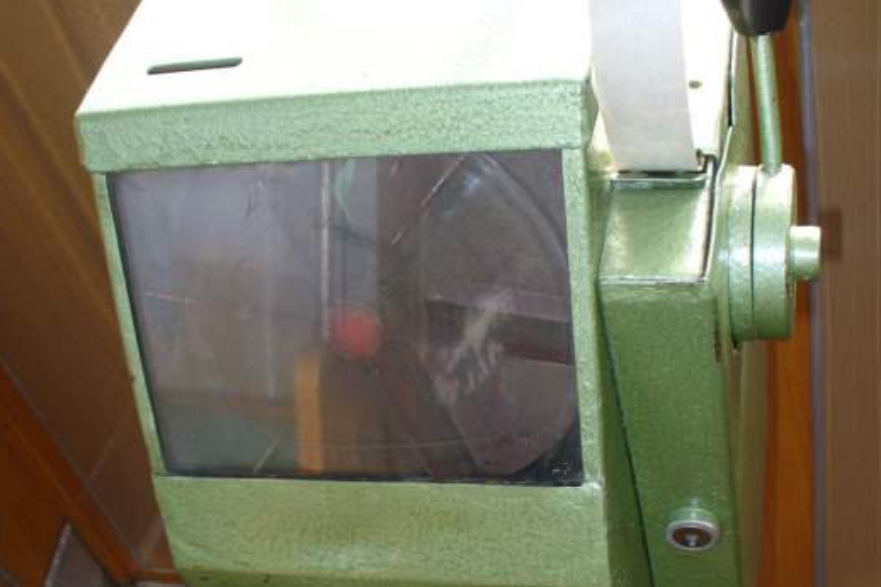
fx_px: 1272
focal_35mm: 52
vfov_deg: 25.9
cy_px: 349
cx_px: 441
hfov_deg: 38.2
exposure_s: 1/160
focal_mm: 6.1
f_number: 2.8
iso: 80
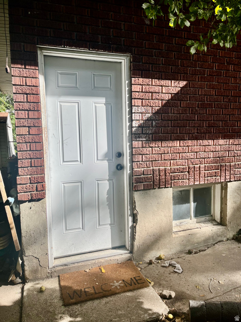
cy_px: 161
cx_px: 120
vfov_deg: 67.3
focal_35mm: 26
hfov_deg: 53.1
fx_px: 241
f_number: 1.6
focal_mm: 5.1
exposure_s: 1/2309
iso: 50
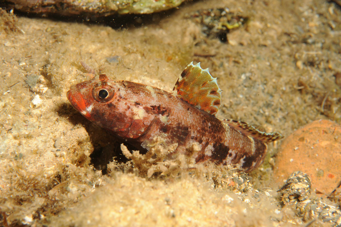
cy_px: 114
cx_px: 170
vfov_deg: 22.6
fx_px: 568
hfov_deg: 33.4
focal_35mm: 60
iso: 1000
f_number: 36
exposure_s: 1/200
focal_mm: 60
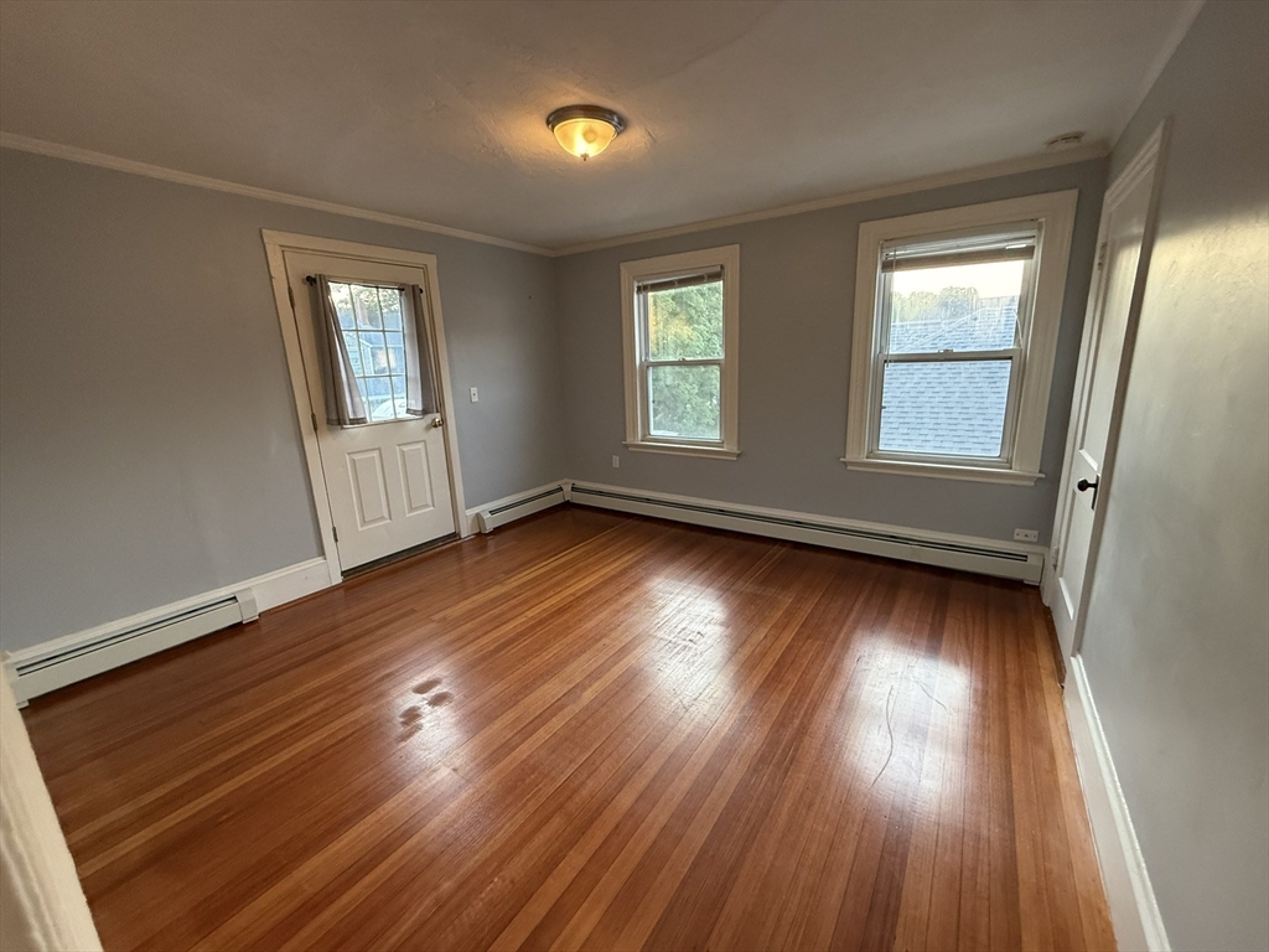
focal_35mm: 14
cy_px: 476
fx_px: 513
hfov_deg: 102.1
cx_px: 634
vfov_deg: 85.7
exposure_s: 1/120
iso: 400
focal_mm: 2.22
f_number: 2.2
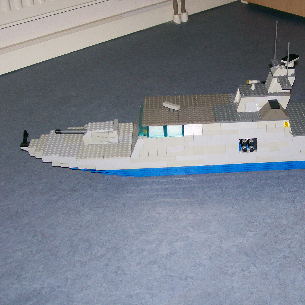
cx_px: 205
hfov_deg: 31.4
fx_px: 538
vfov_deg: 31.6
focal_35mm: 54
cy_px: 152
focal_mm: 7.6
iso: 140
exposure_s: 1/73.1
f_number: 3
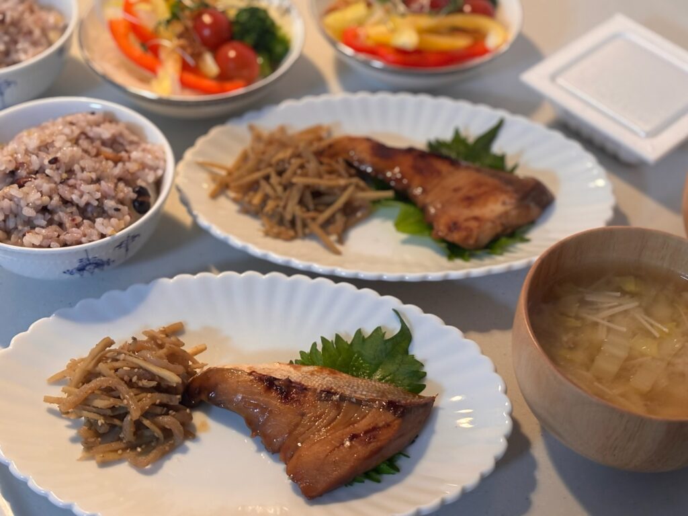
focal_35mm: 52
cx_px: 344
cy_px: 258
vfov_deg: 28.0
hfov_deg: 36.8
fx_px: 1034
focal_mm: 5.96
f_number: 1.6
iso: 200
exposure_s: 1/40
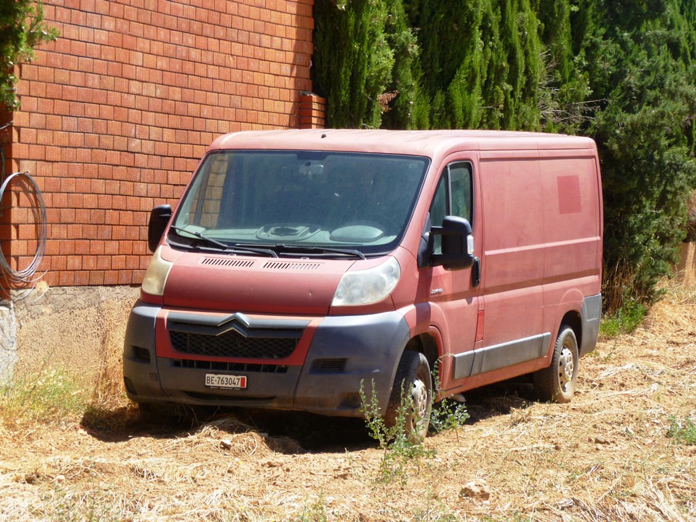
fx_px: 2192
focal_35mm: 109
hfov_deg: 18.0
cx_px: 348
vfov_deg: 13.6
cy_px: 261
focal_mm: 19.5
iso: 80
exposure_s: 1/200
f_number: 4.8
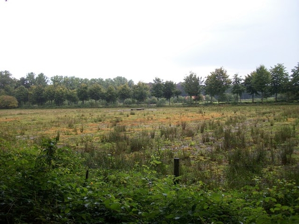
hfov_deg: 56.9
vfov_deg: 44.1
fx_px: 276
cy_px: 112
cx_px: 150
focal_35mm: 32
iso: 80
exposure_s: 1/400
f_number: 2.9
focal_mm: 5.7
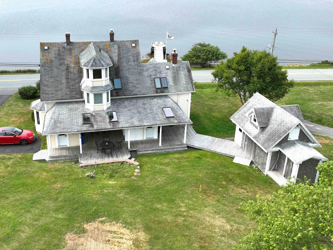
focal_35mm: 34
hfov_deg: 53.8
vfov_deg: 41.4
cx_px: 141
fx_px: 327
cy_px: 91
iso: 100
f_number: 2.8
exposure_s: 1/1600
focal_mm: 12.29
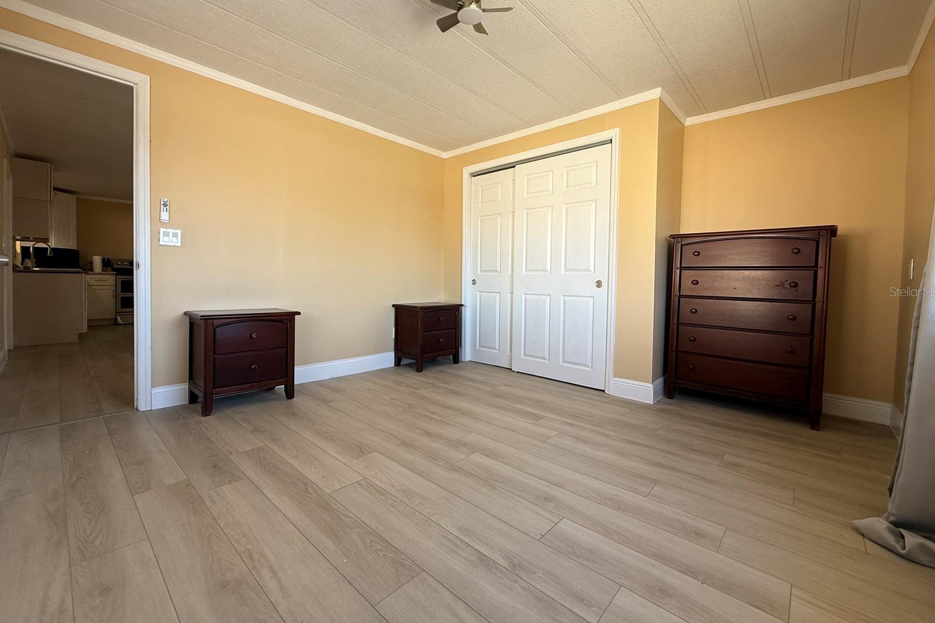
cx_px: 465
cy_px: 291
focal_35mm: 15
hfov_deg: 100.4
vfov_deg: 77.2
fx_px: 390
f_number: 2.2
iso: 64
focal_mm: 2.22
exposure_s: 1/99
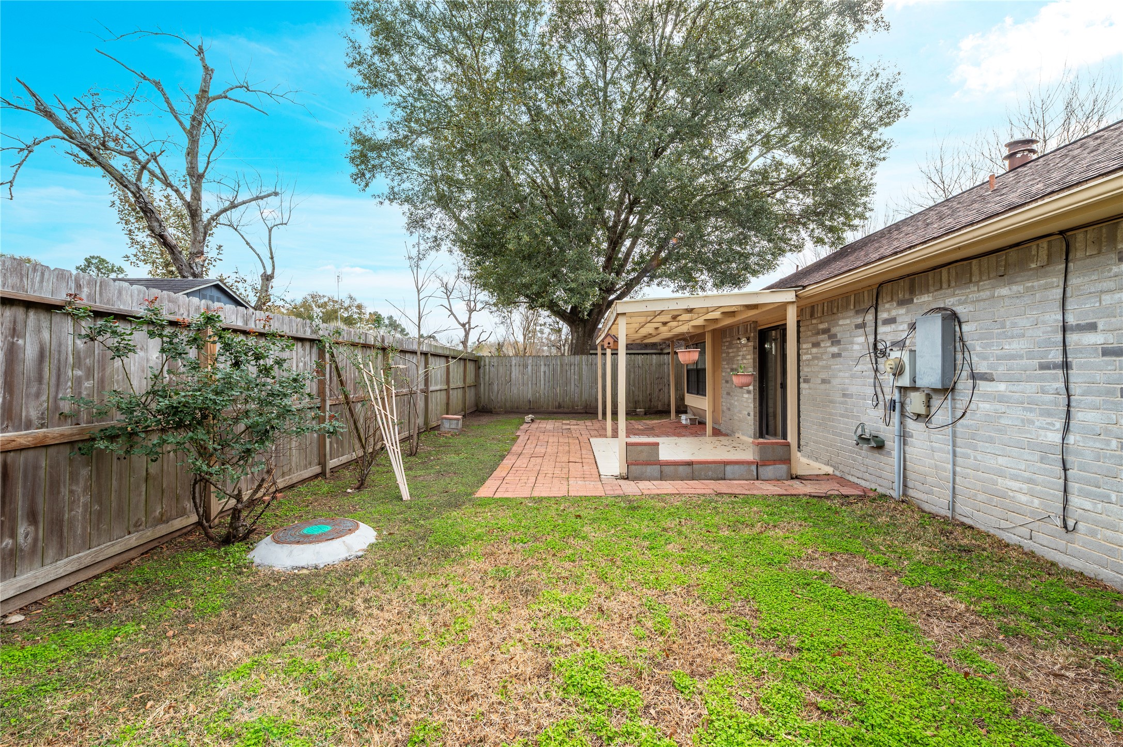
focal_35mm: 15
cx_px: 562
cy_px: 374
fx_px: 468
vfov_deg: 77.2
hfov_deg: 100.4
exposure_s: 1/100
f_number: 10
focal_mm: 15
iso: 100
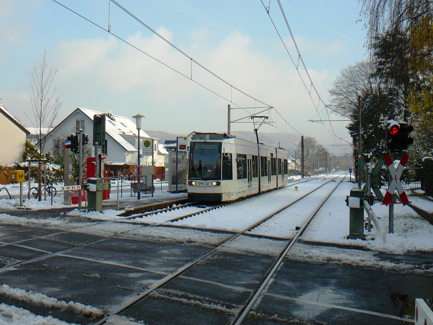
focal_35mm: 49
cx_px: 216
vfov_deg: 29.7
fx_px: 613
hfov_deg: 38.9
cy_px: 162
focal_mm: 7.3
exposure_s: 1/640
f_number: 3.4
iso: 80
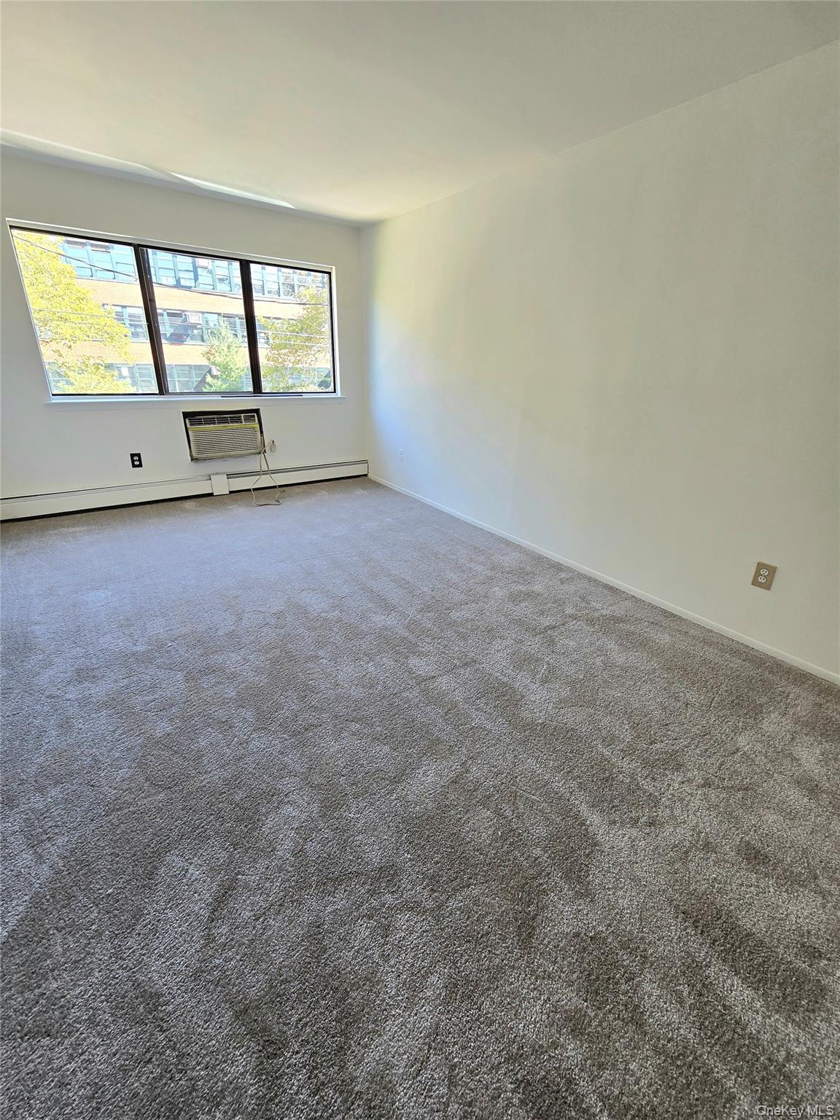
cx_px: 420
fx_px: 421
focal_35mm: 13
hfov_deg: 89.9
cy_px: 560
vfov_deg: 106.2
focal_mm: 2.2
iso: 50
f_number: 2.2
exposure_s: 1/60.2
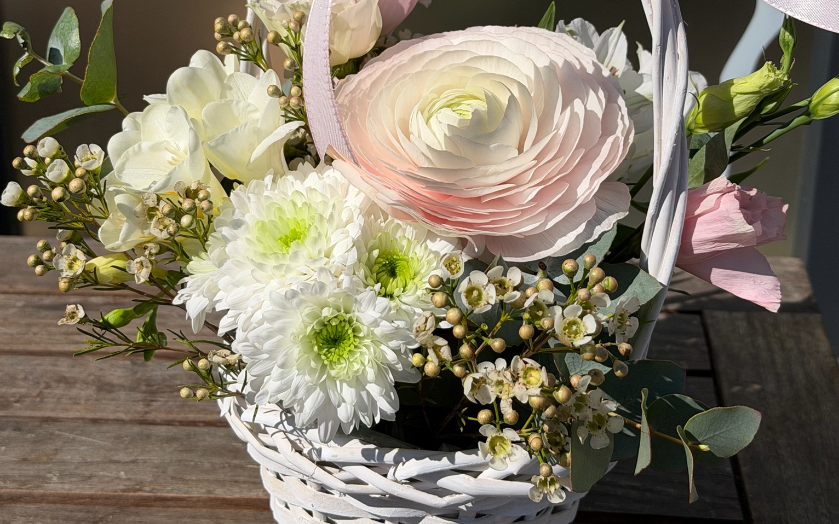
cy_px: 118
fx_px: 1555
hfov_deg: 30.2
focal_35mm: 68
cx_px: 420
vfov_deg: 19.0
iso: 64
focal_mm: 6.76
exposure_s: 1/11364
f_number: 1.78
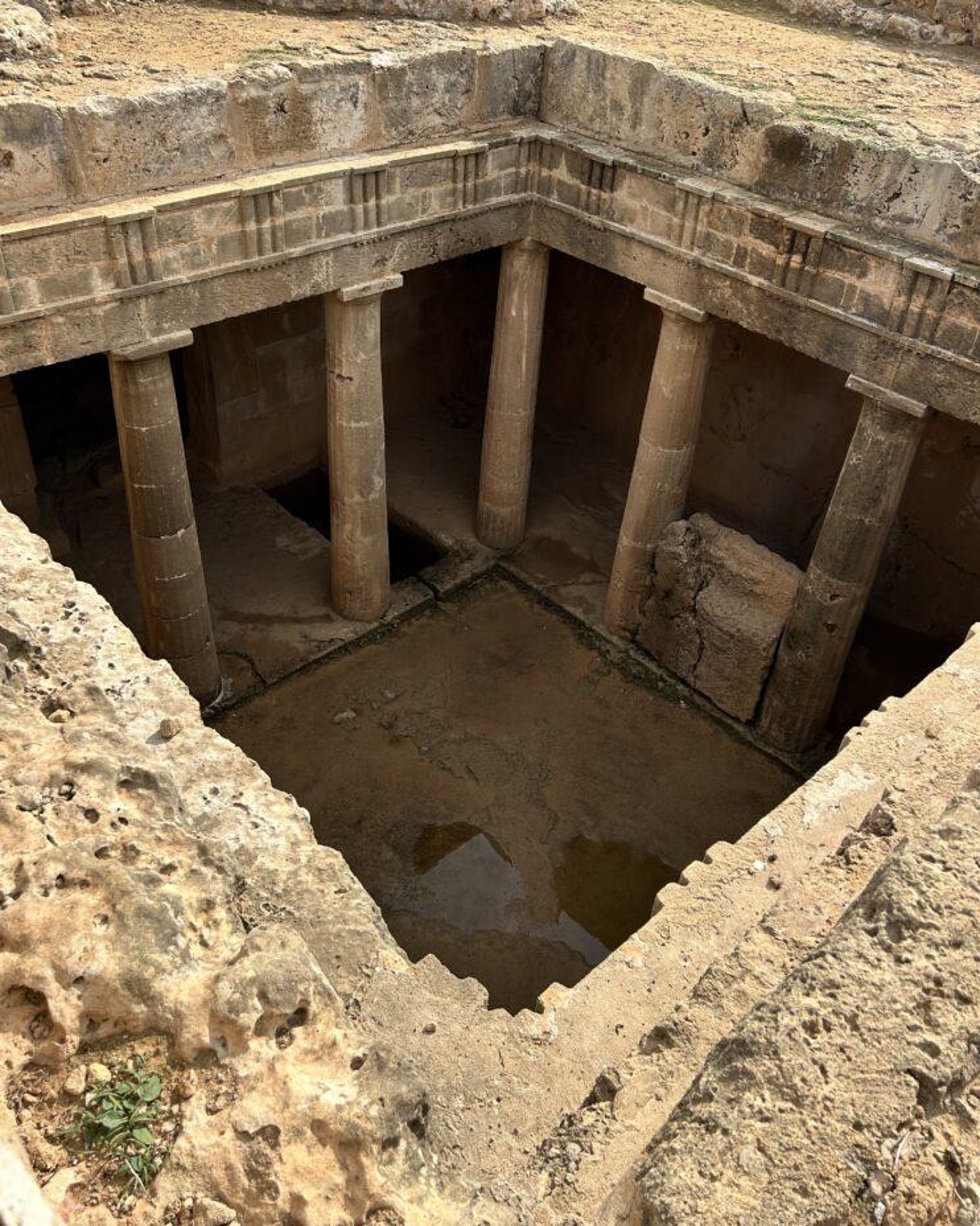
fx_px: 1015
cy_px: 559
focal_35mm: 28
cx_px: 474
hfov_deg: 51.5
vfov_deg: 62.1
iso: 50
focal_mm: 5.7
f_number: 1.5
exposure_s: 1/3257
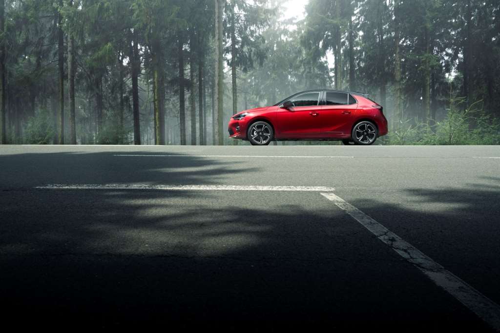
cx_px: 250
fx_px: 500
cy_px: 166
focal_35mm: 36
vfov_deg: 36.8
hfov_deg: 53.1
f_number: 14
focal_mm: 36
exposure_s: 1/20
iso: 100
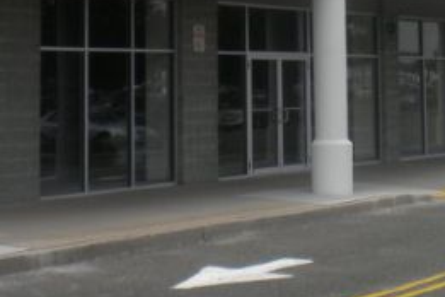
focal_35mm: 93
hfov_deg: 21.8
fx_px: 1149
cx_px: 309
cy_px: -34
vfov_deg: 14.4
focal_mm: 6.3
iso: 80
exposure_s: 1/654
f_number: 4.6
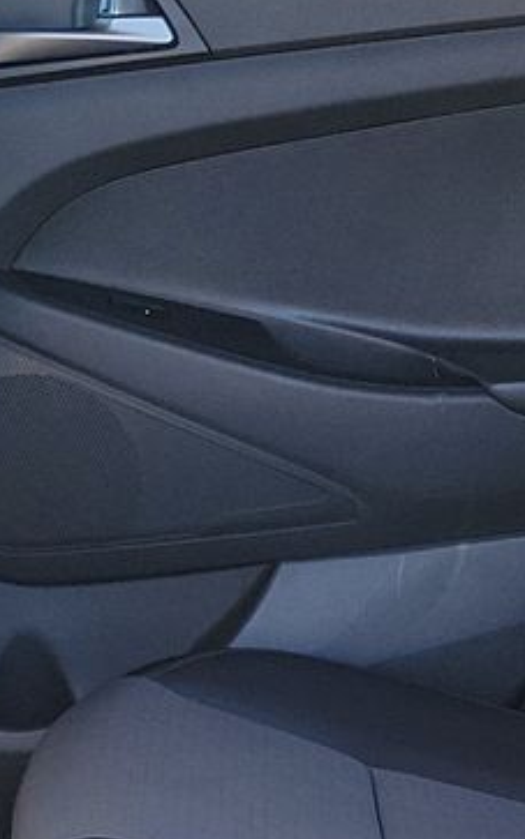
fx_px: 2563
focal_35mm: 112
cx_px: 497
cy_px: 876
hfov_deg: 11.6
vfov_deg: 18.1
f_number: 1.8
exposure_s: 1/59
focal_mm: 6.7
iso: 83
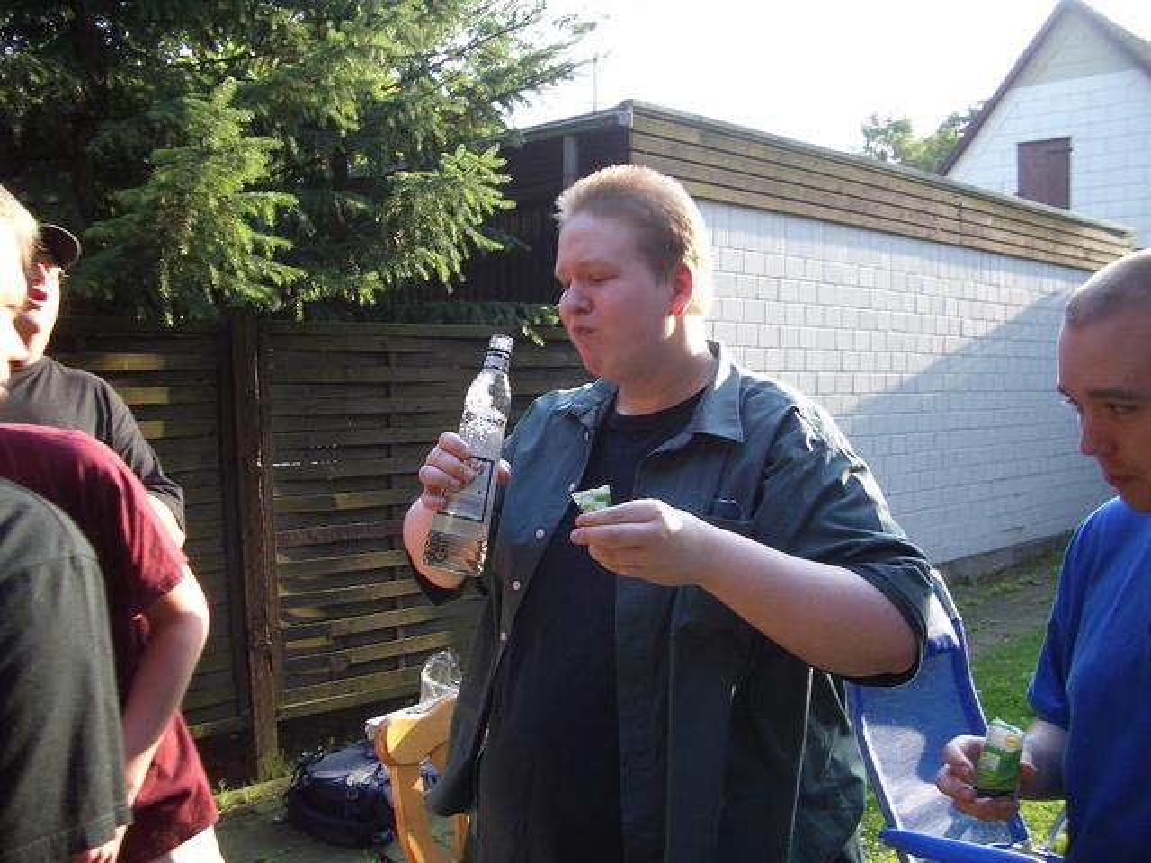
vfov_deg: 40.7
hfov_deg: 52.6
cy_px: 432
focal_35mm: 35
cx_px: 576
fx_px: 1164
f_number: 2.6
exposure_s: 1/100
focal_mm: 5.8
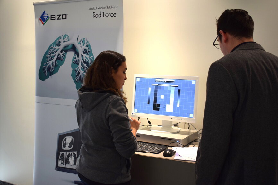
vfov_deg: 30.9
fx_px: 336
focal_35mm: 44
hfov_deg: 44.9
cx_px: 139
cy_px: 92
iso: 640
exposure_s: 1/60
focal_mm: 29
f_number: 4.2
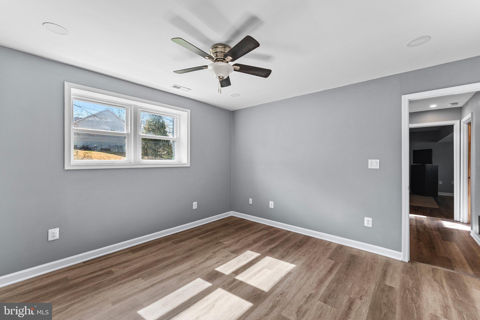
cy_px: 160
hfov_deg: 104.3
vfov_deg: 81.2
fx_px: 187
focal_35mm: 14
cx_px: 240
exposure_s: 1/60
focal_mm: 14
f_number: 7.1
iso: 1000
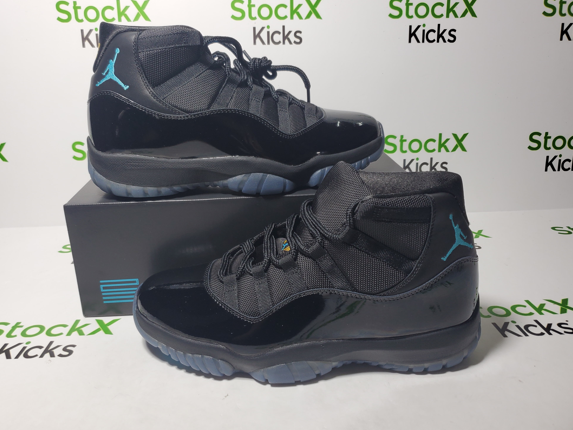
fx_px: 447
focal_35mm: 27
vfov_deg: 51.4
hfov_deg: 65.3
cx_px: 285
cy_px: 212
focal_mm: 4.3
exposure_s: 1/325
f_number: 1.5
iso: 50
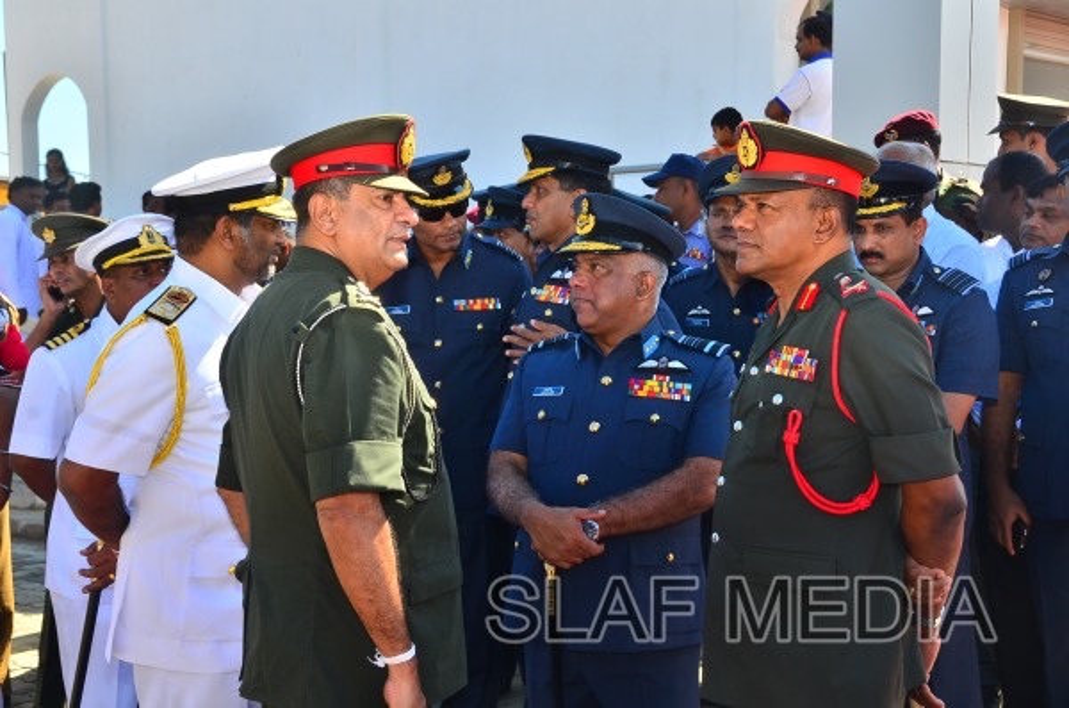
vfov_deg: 24.9
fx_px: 1600
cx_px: 534
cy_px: 354
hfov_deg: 37.0
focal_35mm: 54
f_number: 9
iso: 200
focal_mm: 36
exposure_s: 1/200
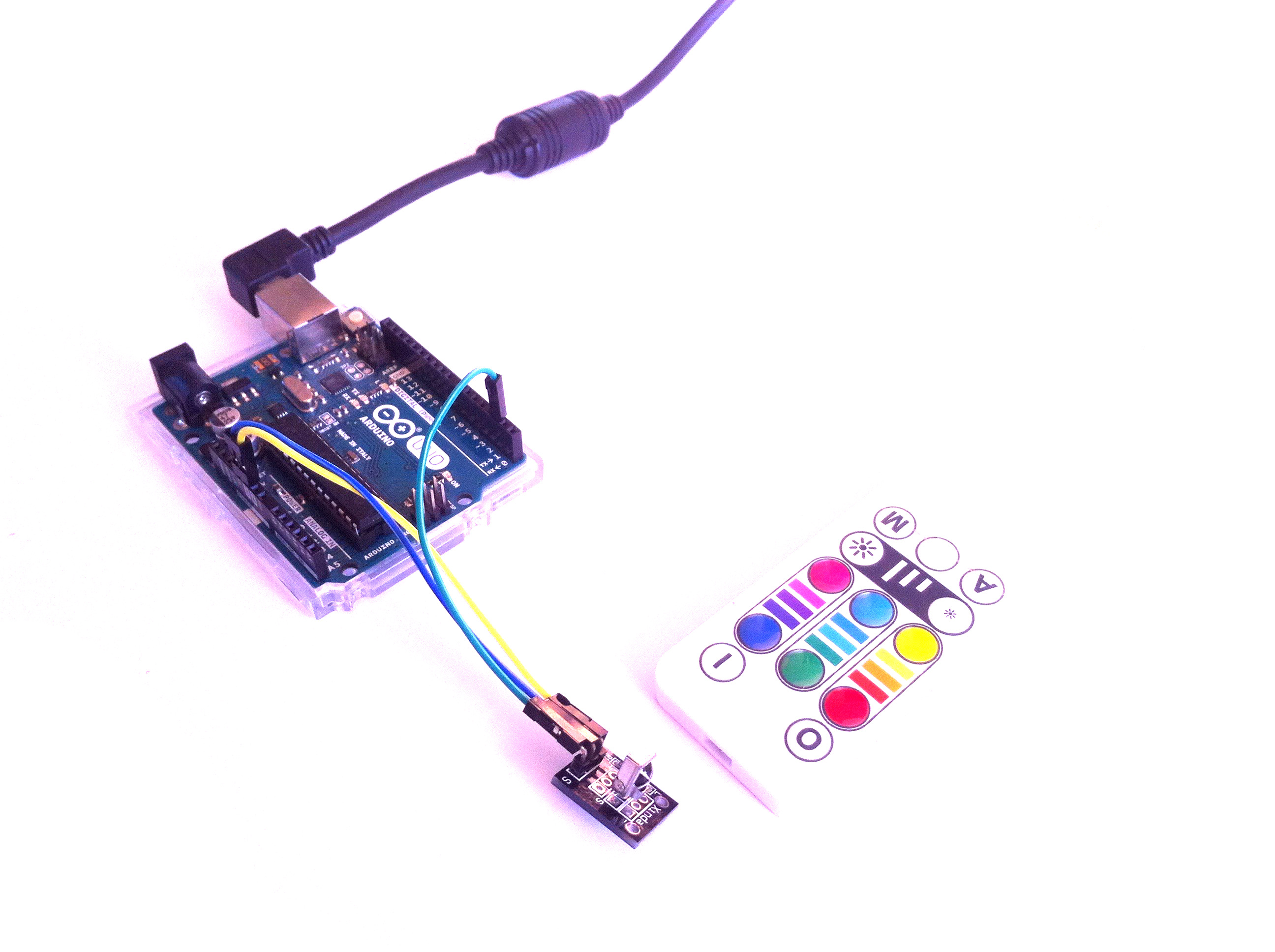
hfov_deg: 52.7
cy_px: 476
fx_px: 1287
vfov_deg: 40.6
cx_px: 638
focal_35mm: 35
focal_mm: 3.85
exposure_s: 1/60
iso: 100
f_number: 2.8
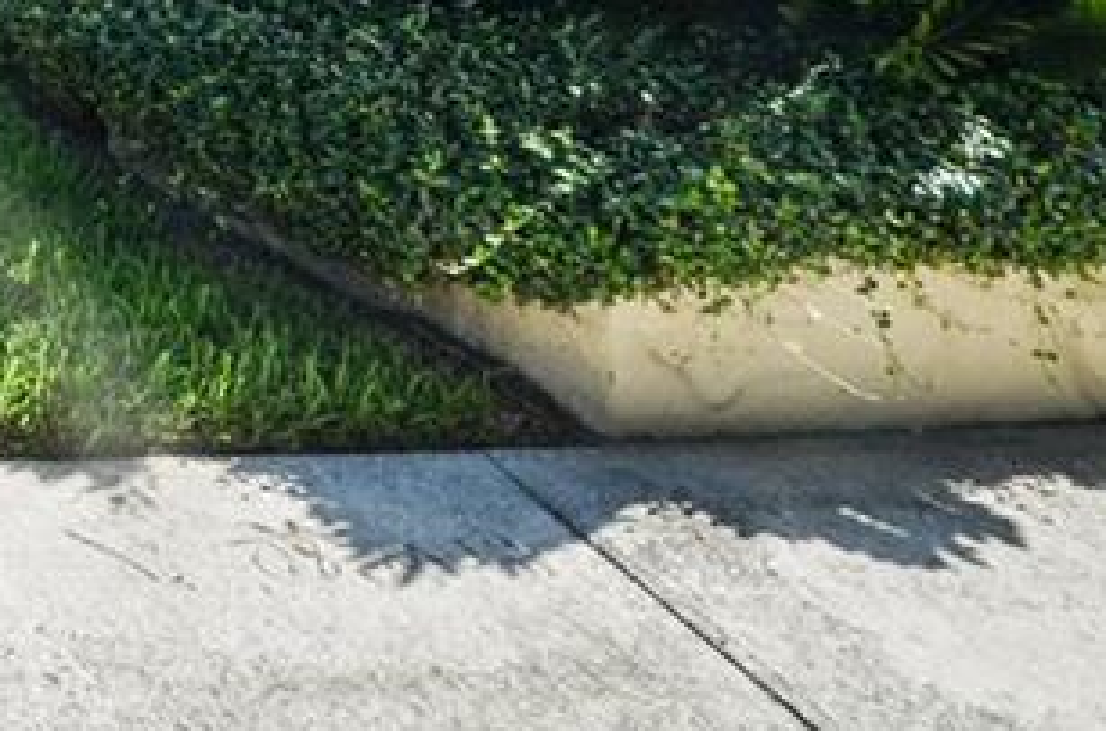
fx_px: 1532
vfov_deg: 21.2
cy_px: -456
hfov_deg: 28.0
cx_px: -519
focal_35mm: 50
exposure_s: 1/250
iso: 200
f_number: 8
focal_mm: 10
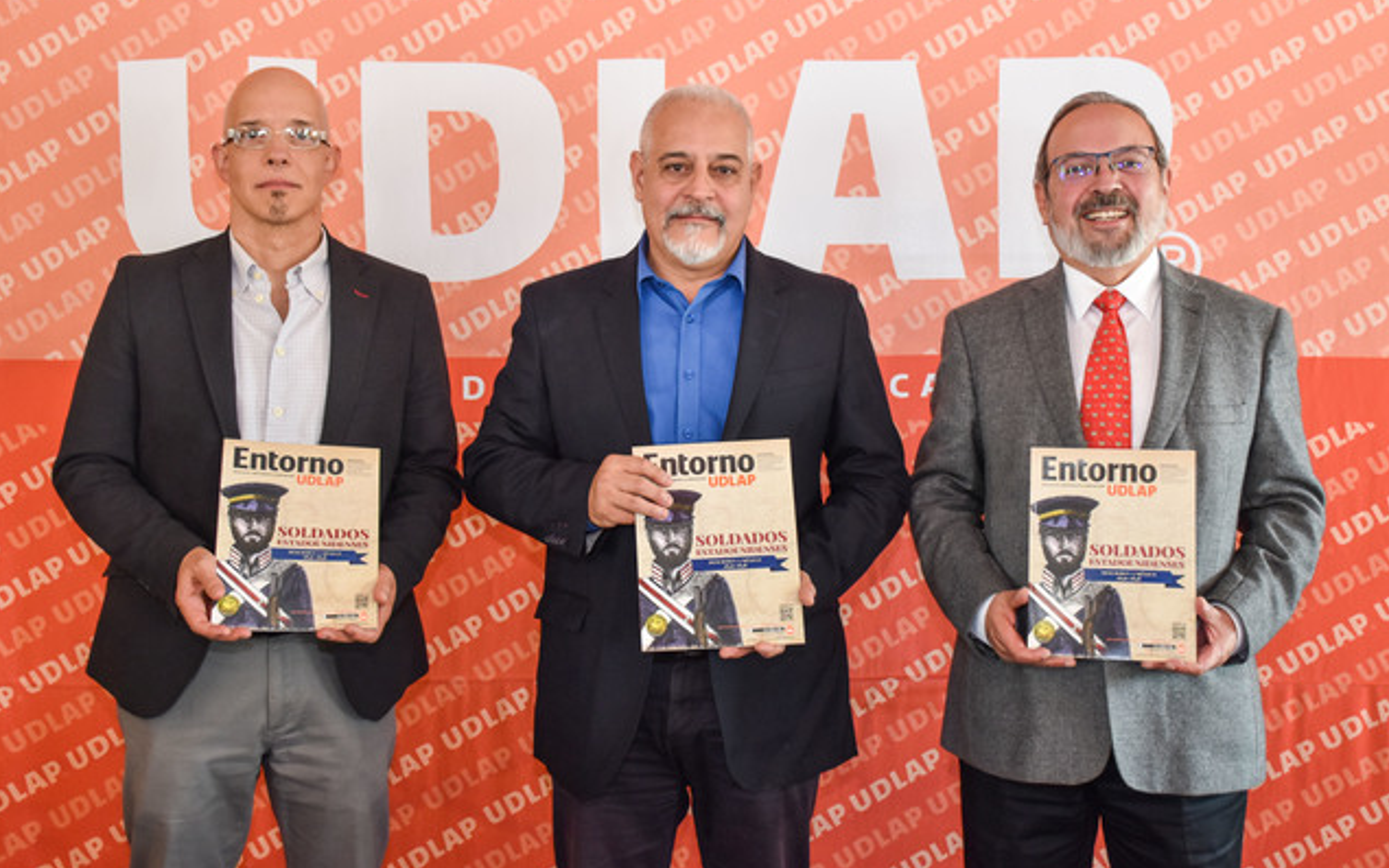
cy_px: 417
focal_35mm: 37
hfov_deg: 52.7
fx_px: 1401
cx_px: 691
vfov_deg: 34.4
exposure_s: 1/125
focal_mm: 24
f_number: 4
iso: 1000
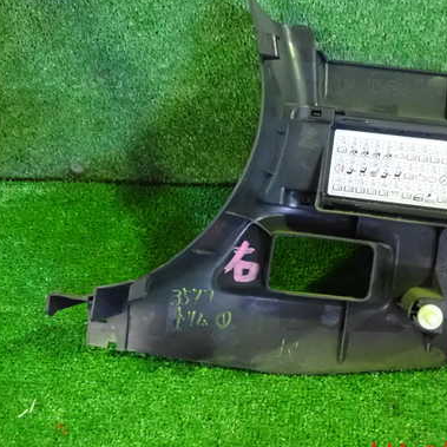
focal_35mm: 42
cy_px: 203
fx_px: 614
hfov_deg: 39.7
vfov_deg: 40.0
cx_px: 284
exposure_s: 1/40
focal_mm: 5.4
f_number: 2.3
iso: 1600
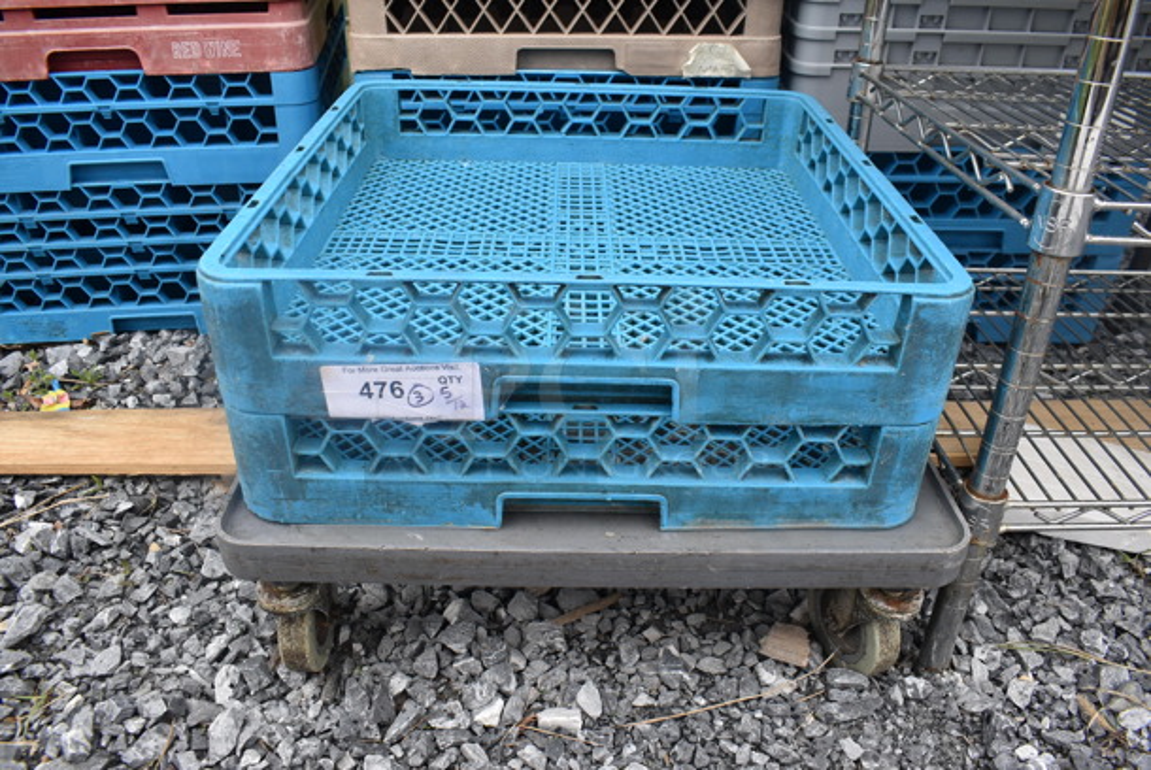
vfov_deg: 48.0
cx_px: 576
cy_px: 385
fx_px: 864
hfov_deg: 67.3
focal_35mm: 27
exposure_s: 1/200
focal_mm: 18
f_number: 6.3
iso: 200
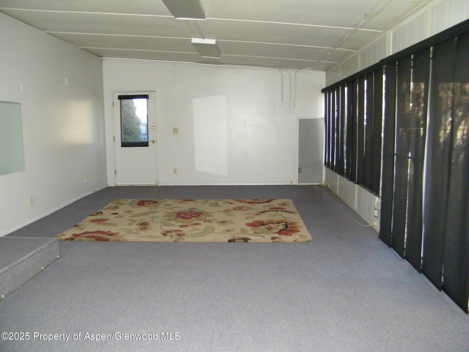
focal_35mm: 28
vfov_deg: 49.7
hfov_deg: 63.4
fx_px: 379
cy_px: 176
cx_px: 234
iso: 320
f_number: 3.5
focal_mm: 5
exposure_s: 1/30
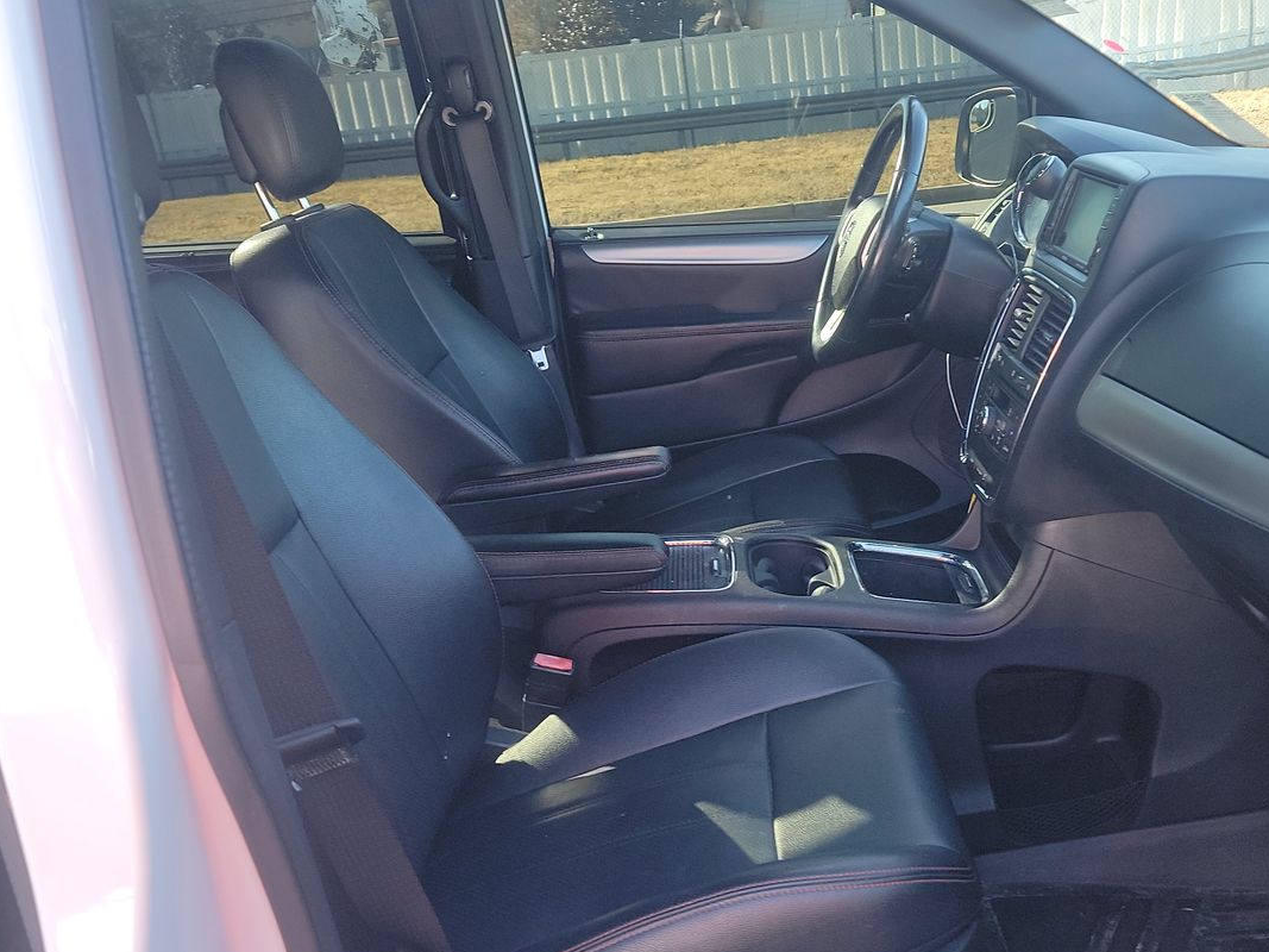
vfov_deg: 39.6
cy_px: 541
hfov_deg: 51.2
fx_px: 1320
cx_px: 721
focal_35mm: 36
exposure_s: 1/59
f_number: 1.8
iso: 78
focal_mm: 6.7
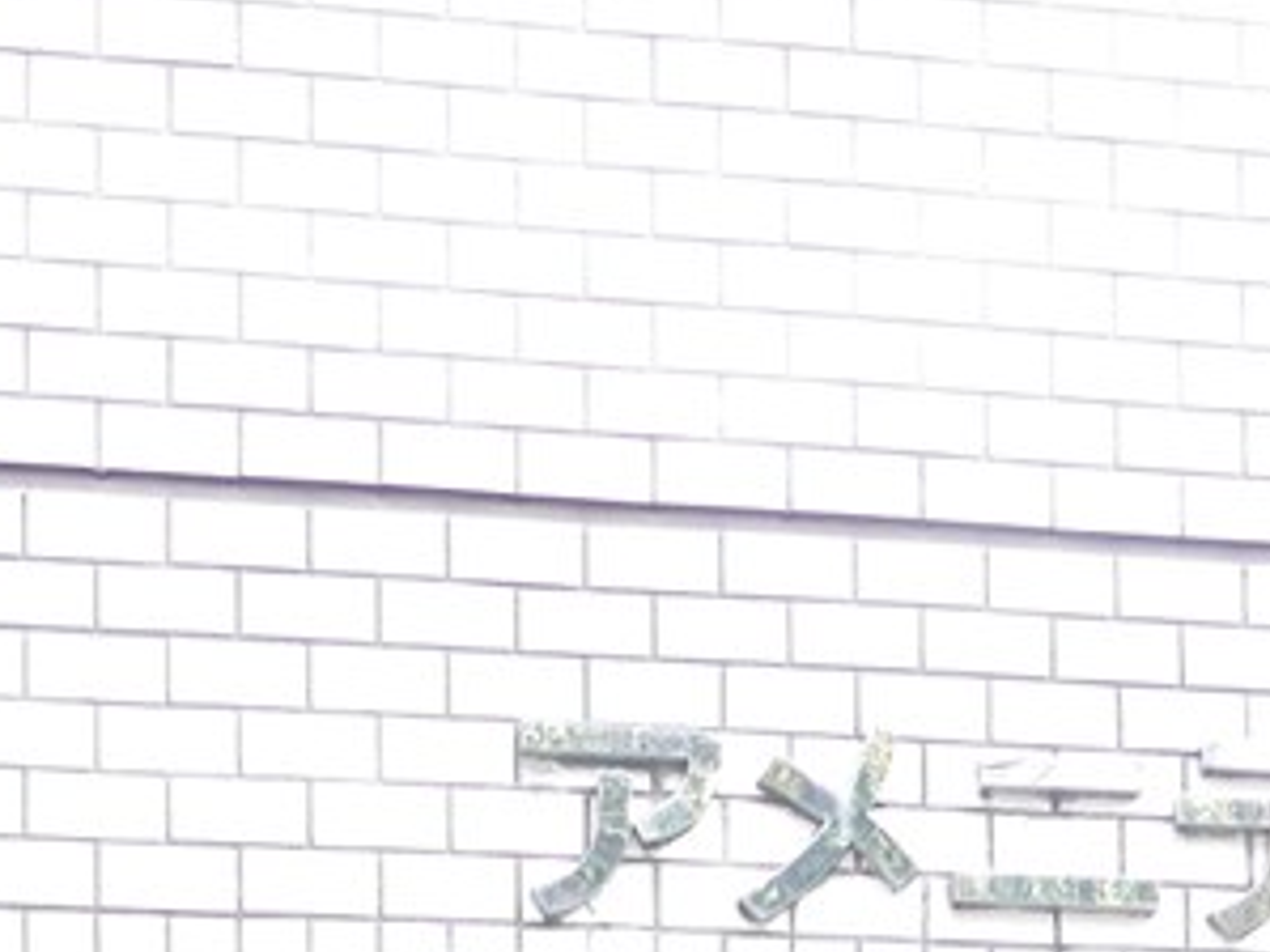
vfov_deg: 17.7
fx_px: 2200
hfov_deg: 32.2
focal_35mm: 60
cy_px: 1870
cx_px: 620
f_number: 4
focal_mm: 7
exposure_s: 1/60
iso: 640
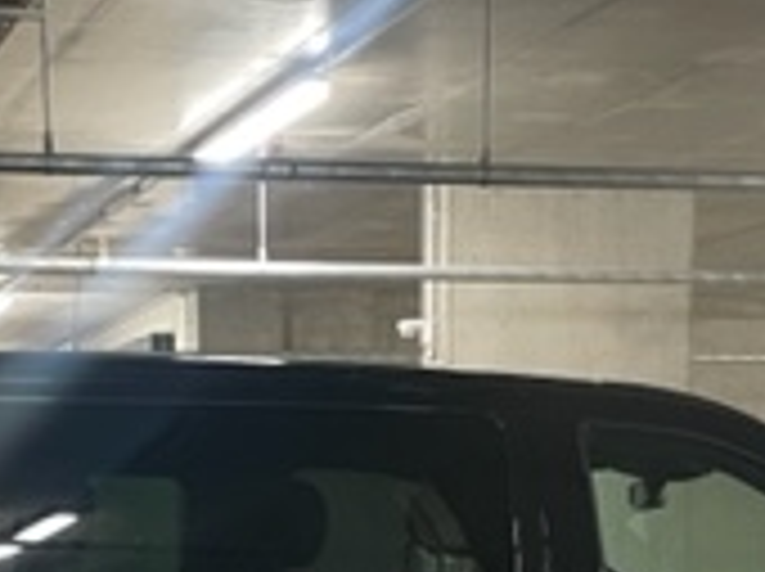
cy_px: 676
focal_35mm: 98
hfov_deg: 19.9
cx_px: 171
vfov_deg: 14.6
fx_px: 2163
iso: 250
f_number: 1.6
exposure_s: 1/60
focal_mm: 4.2
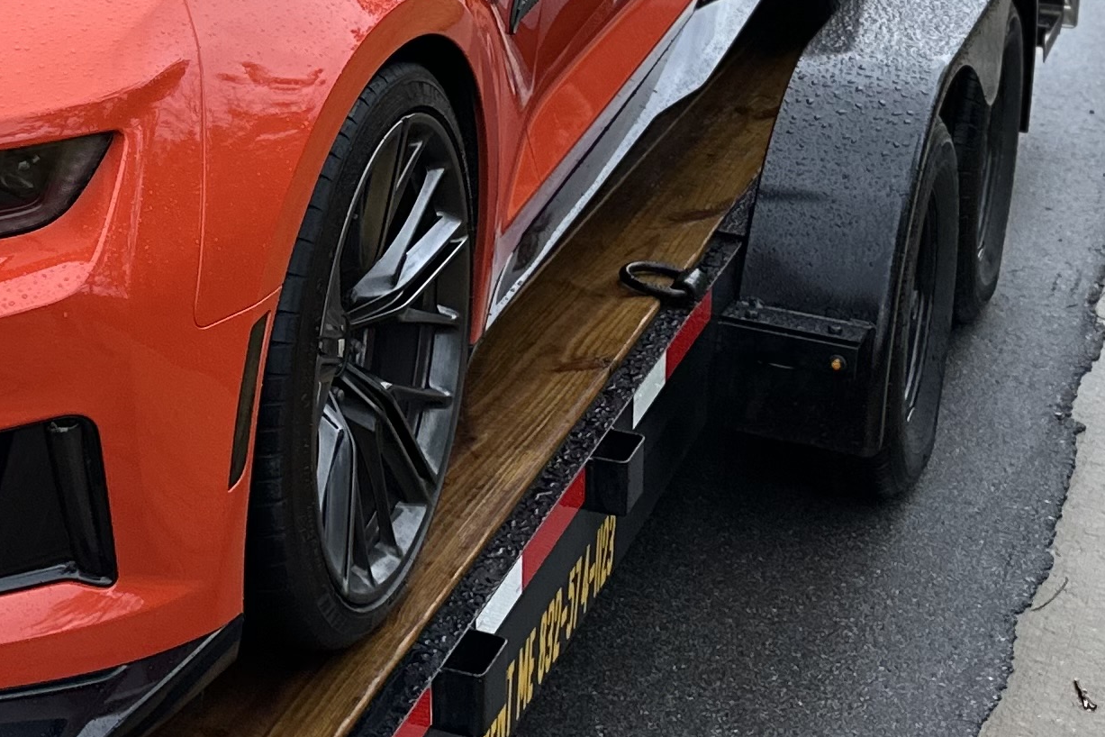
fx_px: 2517
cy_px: -58
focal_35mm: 82
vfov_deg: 16.2
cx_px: -118
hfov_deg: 23.2
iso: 250
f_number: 1.78
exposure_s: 1/60
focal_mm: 6.86
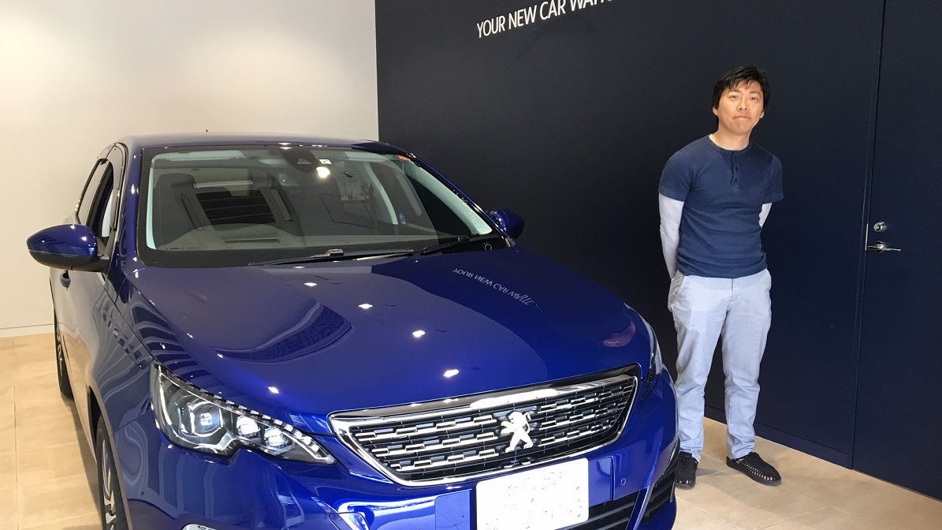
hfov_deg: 61.0
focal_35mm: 32
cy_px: 294
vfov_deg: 36.6
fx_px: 799
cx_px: 470
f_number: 2.2
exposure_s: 1/30
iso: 40
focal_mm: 4.15
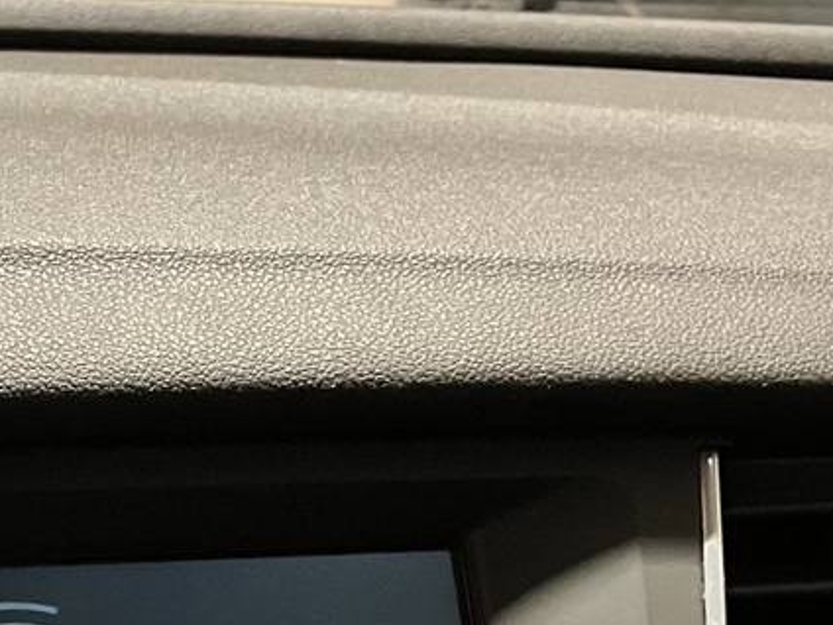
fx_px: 2286
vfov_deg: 14.4
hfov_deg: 19.7
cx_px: -96
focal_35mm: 95
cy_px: 963
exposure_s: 1/57
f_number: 1.8
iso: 320
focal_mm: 3.99
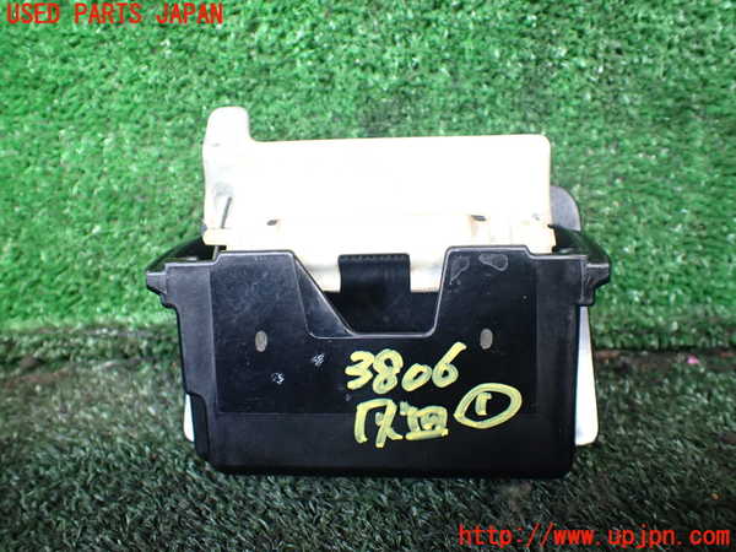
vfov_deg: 46.8
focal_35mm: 30
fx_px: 638
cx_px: 368
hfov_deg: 60.0
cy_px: 276
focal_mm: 5.4
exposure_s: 1/125
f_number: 2.3
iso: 320
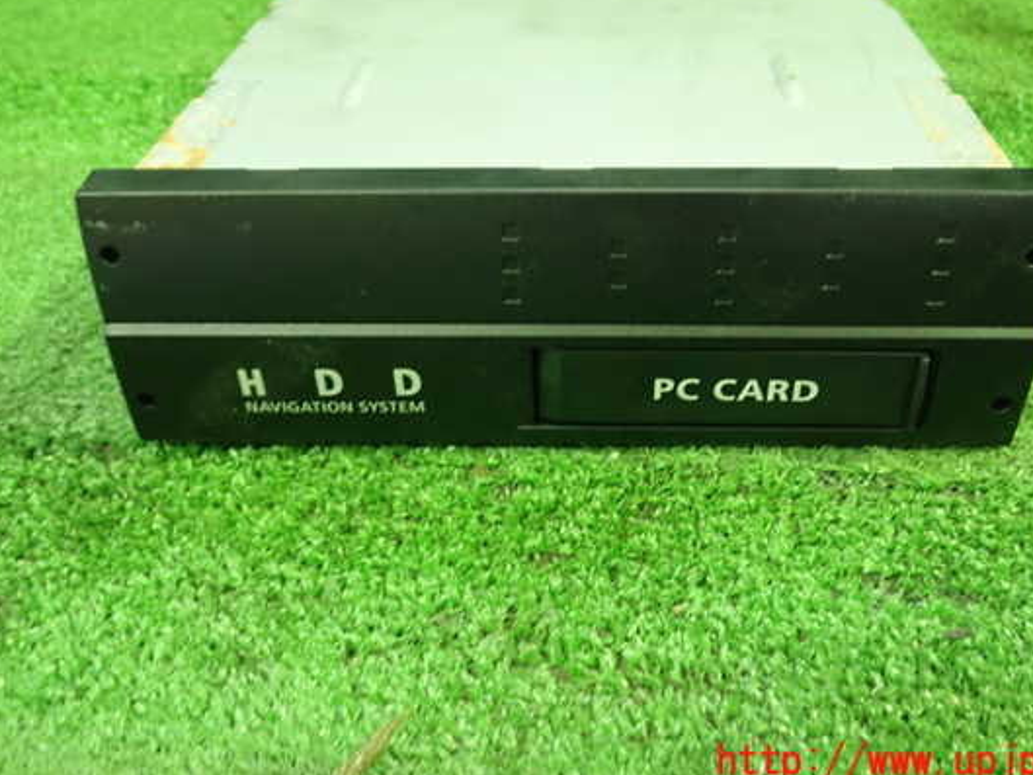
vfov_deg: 41.8
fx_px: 1015
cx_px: 572
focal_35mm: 34
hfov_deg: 53.8
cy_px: 347
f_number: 2.3
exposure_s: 1/30
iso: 800
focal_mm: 5.5
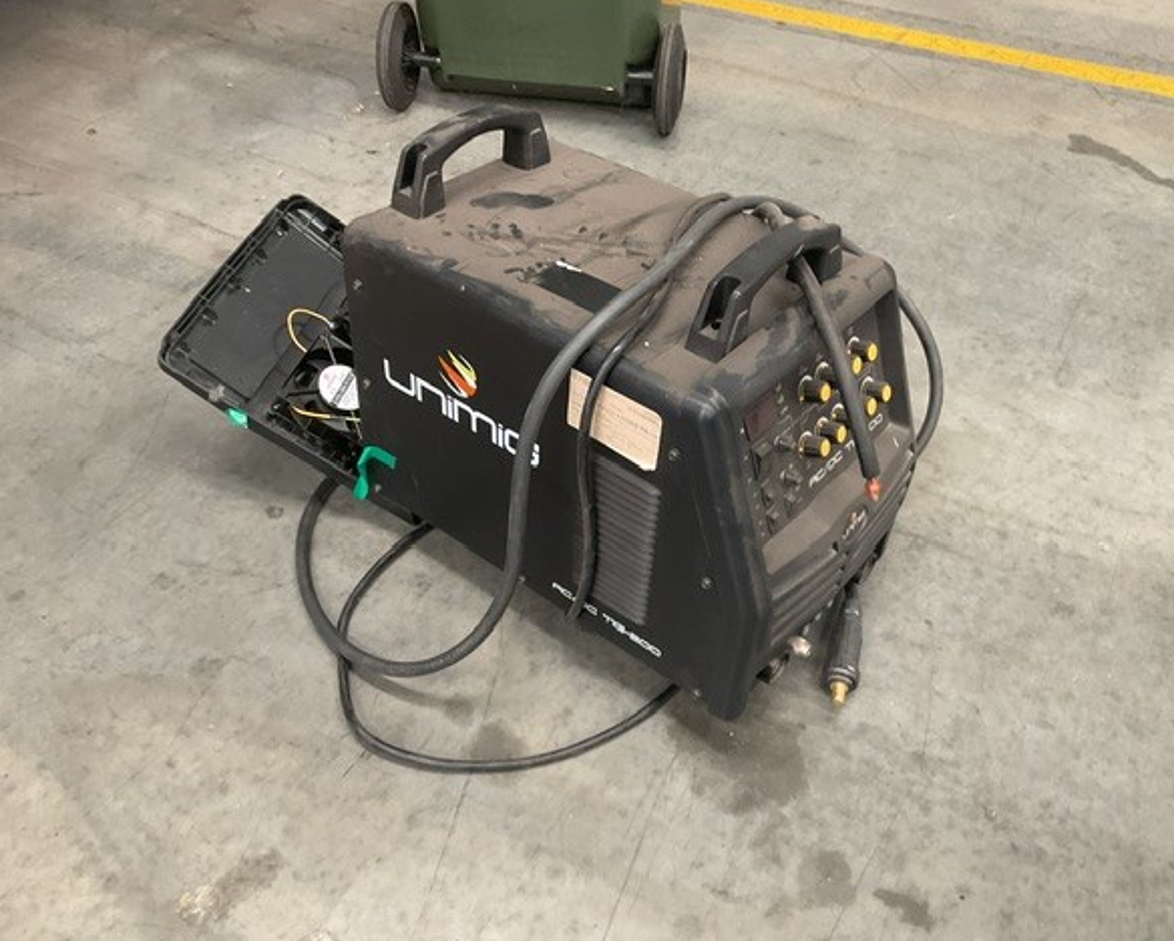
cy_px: 466
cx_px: 591
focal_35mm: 31
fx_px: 1078
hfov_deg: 57.1
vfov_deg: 47.2
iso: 125
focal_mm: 3
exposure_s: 1/50
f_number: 1.8
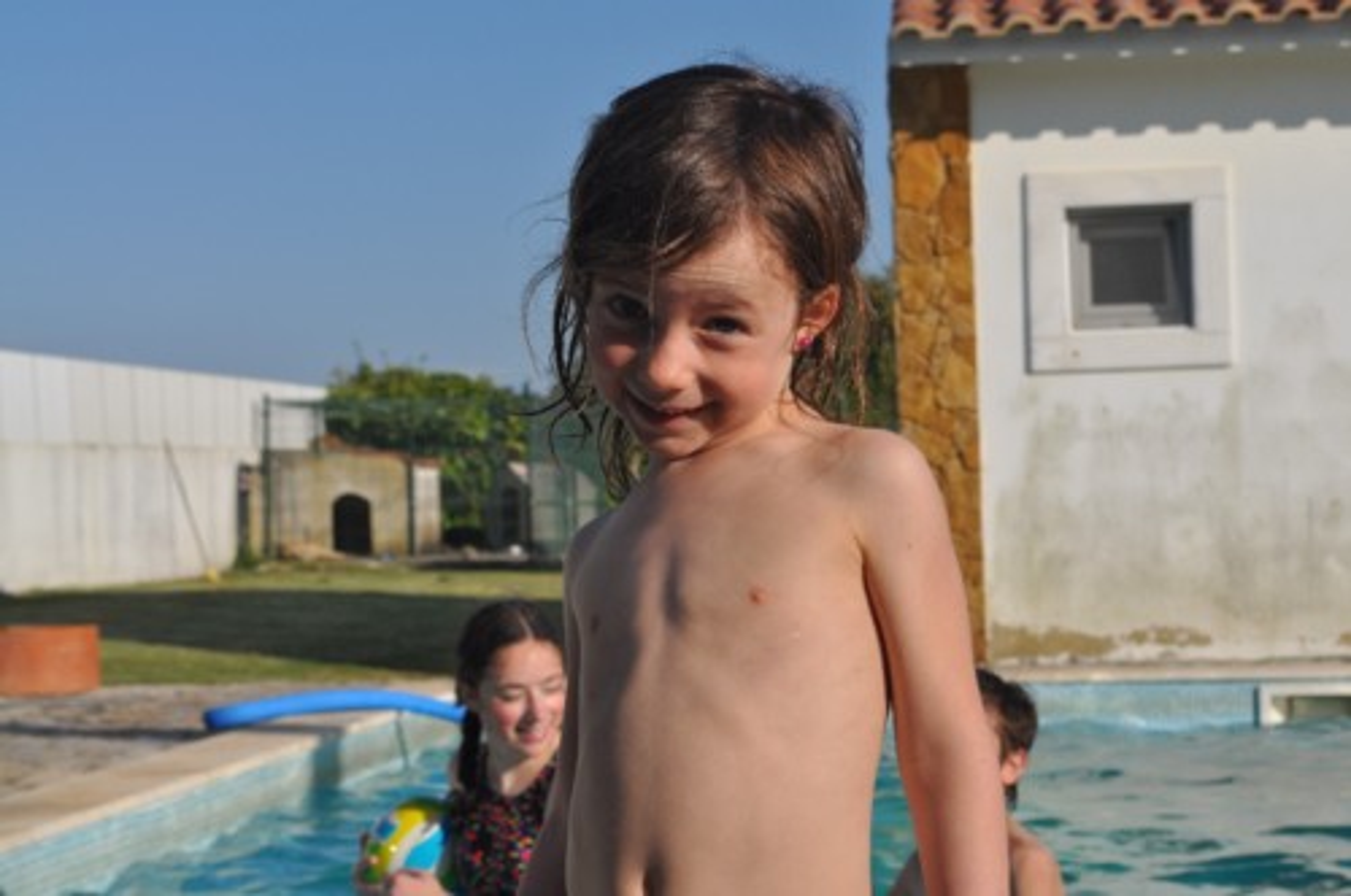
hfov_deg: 24.6
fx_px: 3092
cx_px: 676
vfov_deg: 16.5
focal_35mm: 82
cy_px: 448
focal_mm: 55
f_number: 11
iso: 200
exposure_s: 1/500
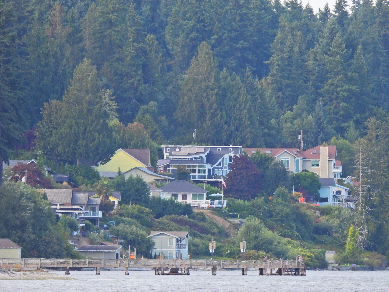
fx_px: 8990
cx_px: 194
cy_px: 146
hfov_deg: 2.5
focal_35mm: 800
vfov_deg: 1.9
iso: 400
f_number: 5.6
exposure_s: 1/400
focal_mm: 143
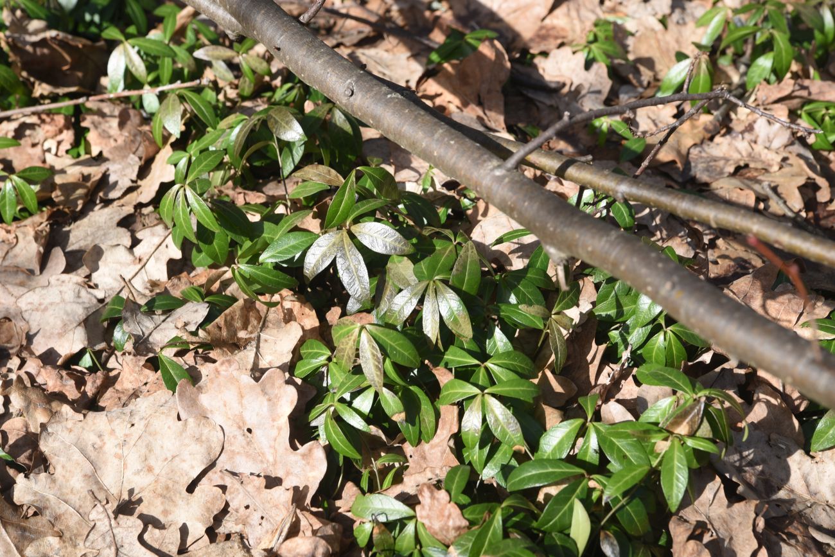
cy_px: 278
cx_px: 418
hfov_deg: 28.1
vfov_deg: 18.9
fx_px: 1670
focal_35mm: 72
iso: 125
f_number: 10
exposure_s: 1/125
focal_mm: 72
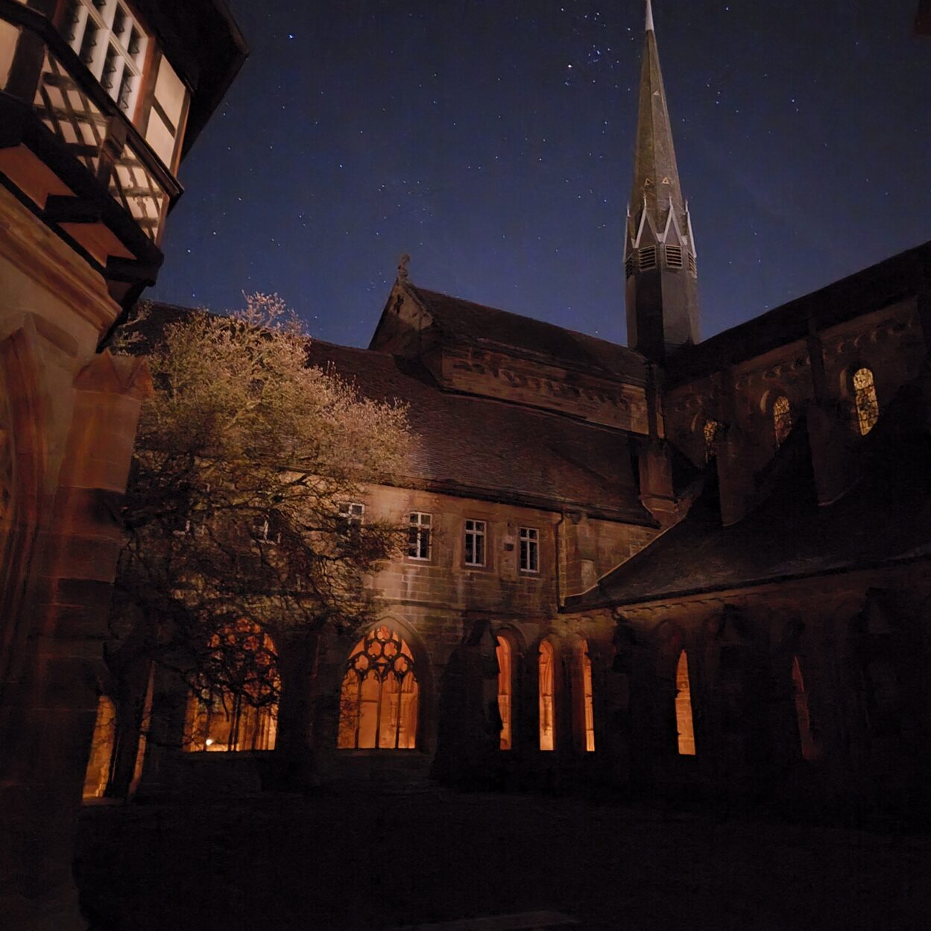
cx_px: 465
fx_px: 882
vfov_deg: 55.2
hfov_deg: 55.6
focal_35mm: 29
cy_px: 376
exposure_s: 1/2.5
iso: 16620
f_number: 1.88
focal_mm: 5.56
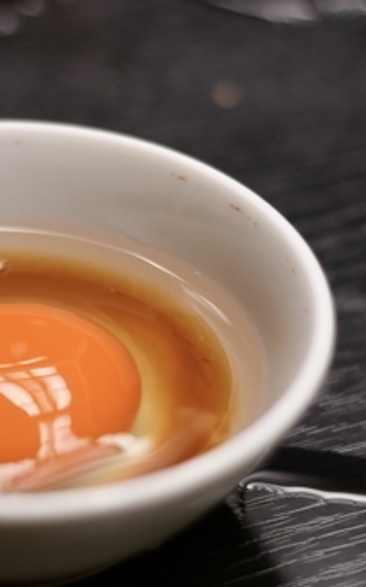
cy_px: 333
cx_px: 9
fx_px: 1439
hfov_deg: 14.3
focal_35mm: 90
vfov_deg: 23.0
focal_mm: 50
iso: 200
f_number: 2
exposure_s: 1/50
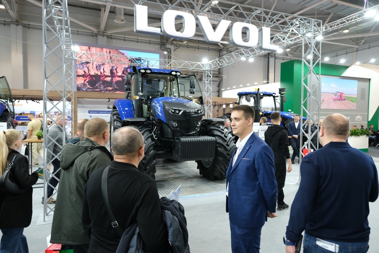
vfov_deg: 53.1
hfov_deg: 73.7
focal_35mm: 24
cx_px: 190
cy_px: 126
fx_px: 253
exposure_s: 1/100
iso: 1000
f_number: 4
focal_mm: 16
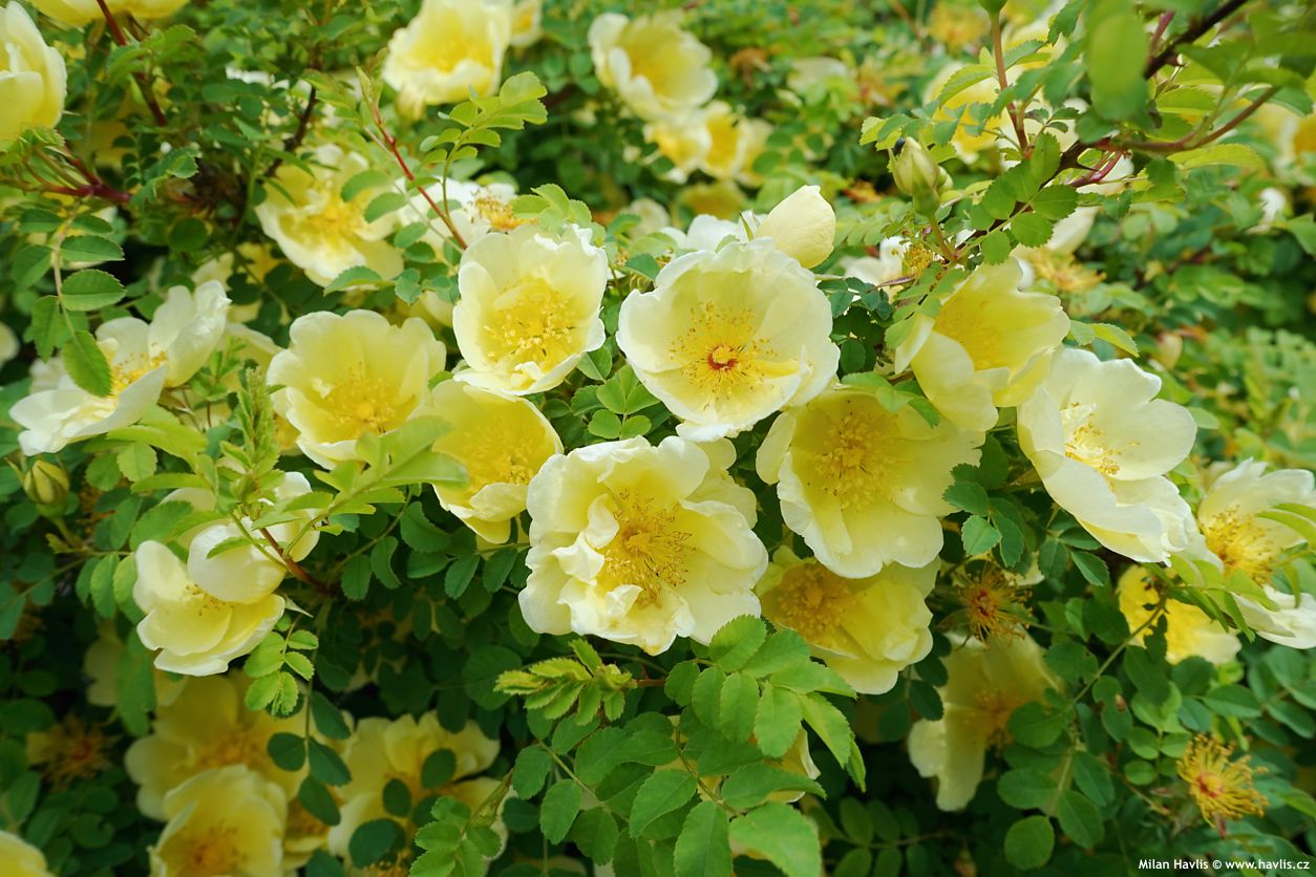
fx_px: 1023
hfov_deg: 65.5
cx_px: 658
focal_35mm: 28
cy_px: 438
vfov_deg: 46.4
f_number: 9
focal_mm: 28
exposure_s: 1/160
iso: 100
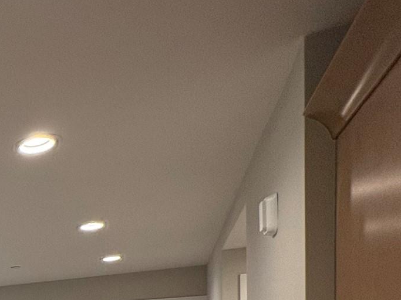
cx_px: -172
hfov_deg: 30.2
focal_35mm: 42
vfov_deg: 29.1
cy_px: 370
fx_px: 486
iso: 200
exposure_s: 1/120
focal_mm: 2.22
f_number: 2.2
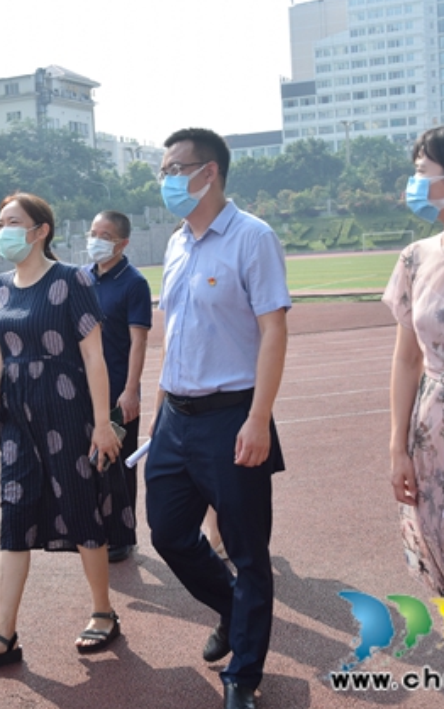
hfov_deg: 22.9
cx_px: 112
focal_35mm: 56
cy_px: 354
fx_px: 1084
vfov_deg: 36.3
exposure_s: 1/1600
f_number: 6.3
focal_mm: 24
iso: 400
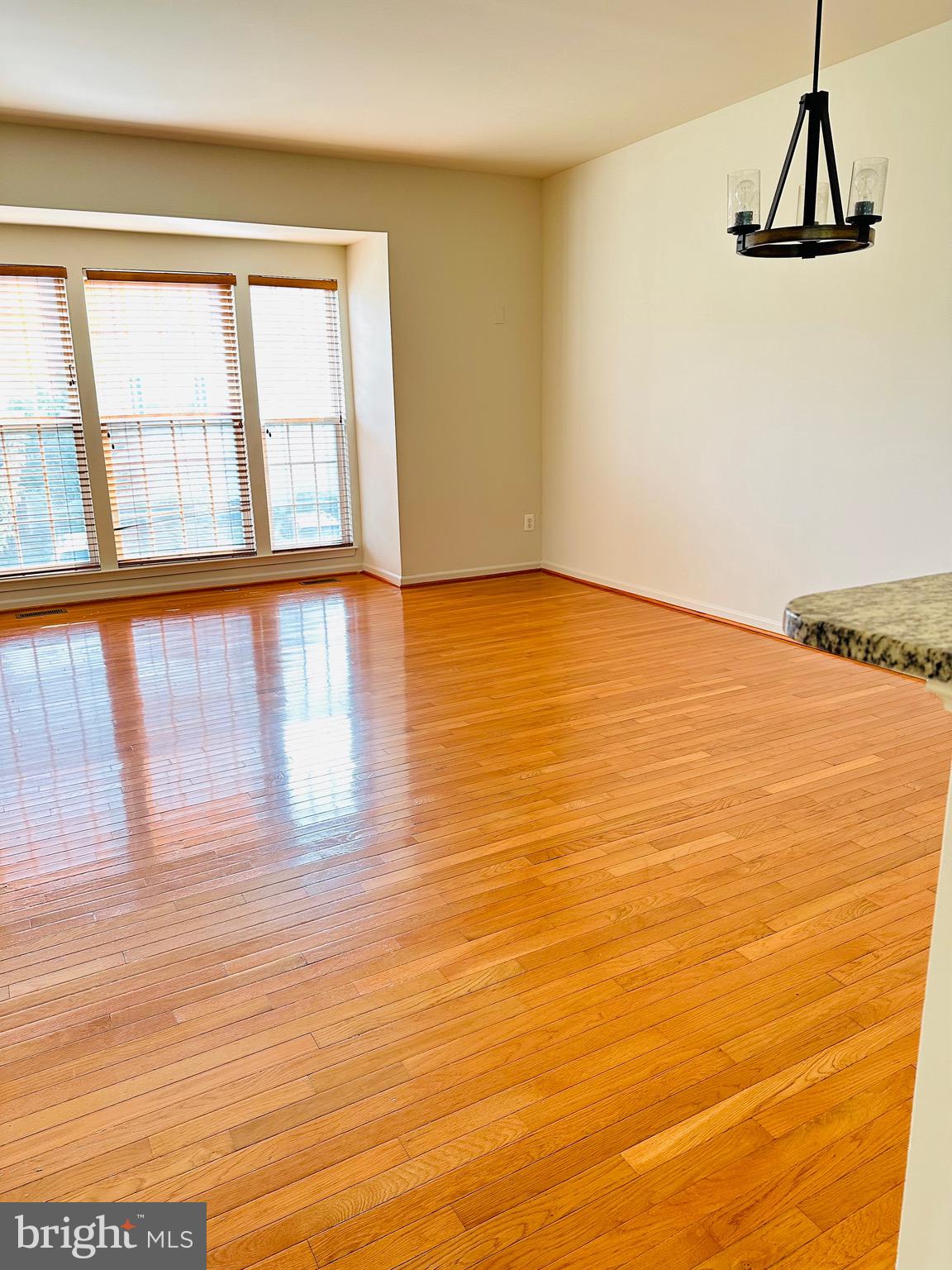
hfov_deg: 56.8
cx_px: 476
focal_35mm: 24
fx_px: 880
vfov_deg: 71.6
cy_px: 635
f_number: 1.78
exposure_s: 1/64
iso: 250
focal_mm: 6.86
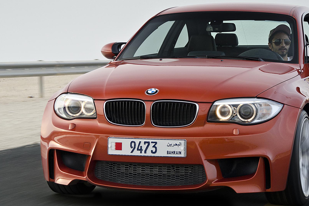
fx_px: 1184
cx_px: 178
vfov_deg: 9.9
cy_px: 80
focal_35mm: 138
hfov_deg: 14.9
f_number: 5.6
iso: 640
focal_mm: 60
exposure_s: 1/125
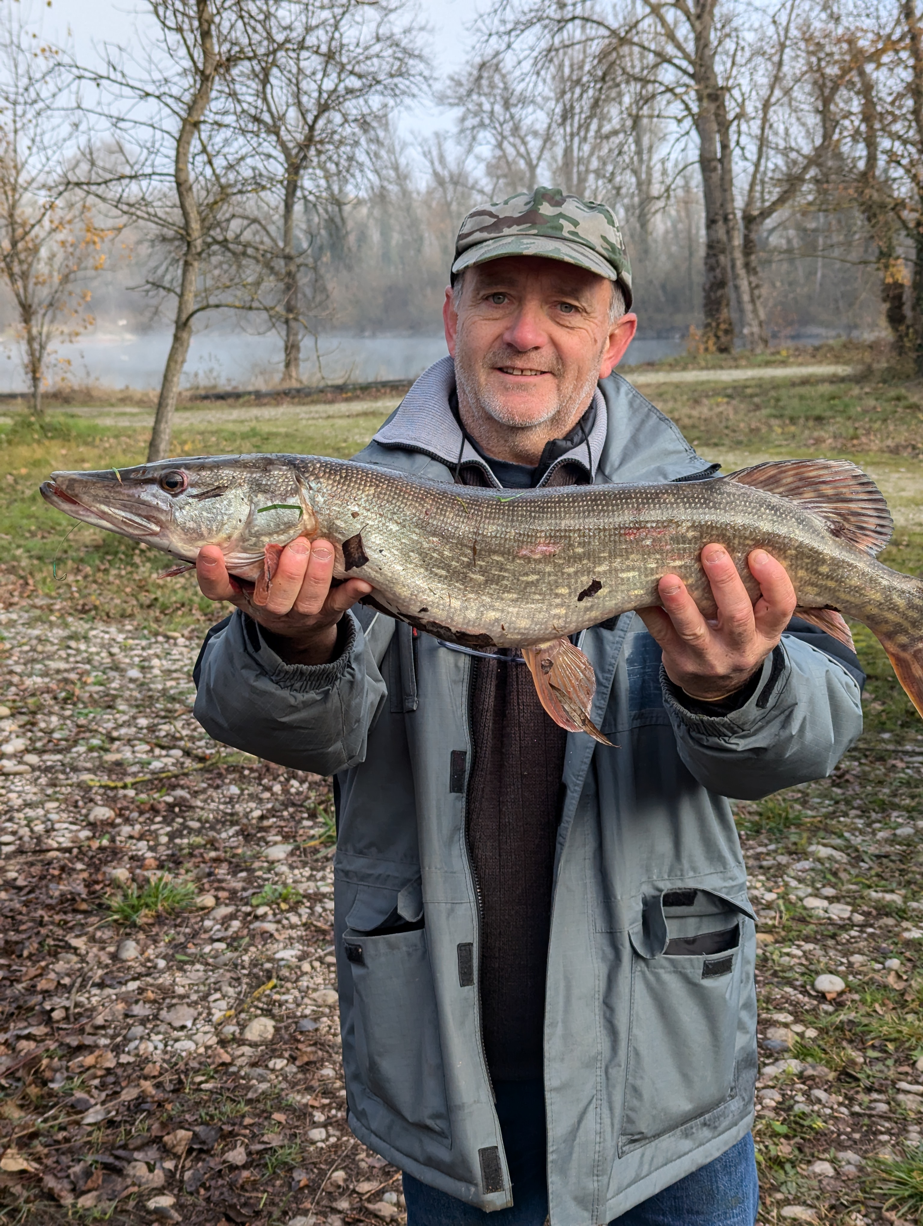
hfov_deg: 30.3
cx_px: 462
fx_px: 1702
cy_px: 613
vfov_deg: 39.6
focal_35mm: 48
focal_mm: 6.81
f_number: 1.85
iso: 44
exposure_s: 1/543
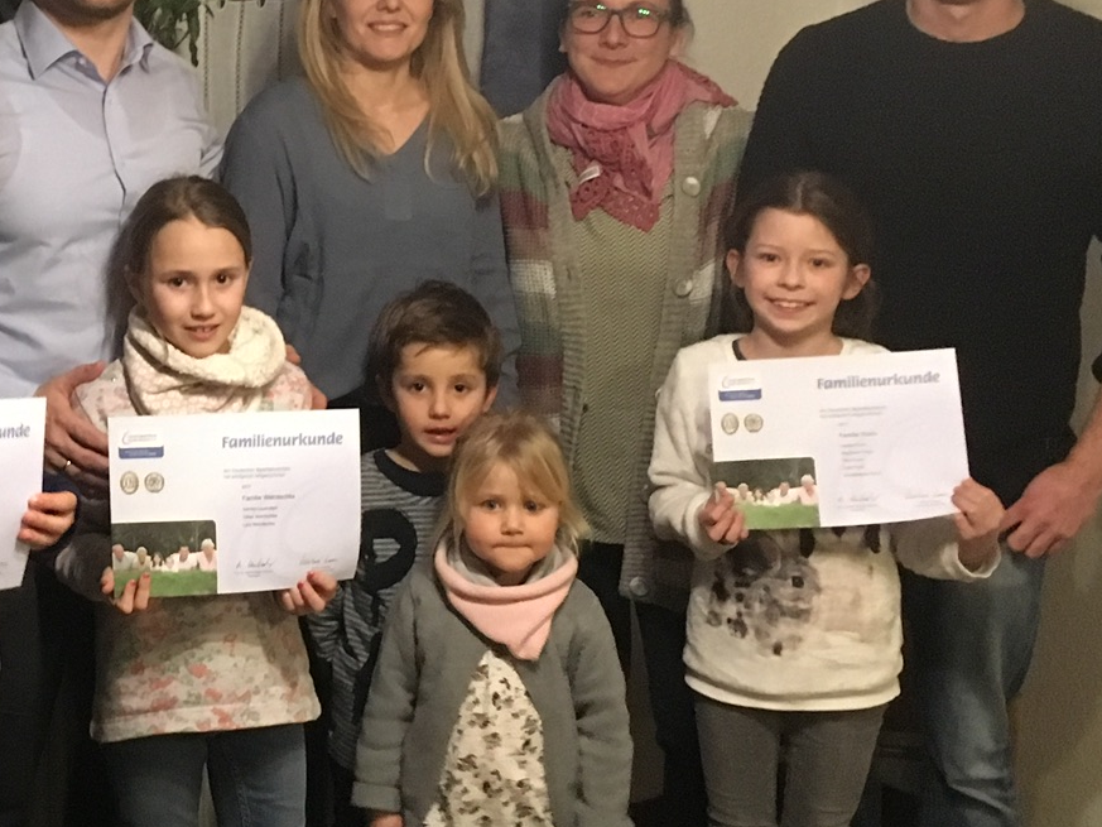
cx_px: 112
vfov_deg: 21.5
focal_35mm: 68
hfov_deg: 27.5
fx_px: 2165
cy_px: 255
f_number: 2.2
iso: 320
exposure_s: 1/17
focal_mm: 4.15
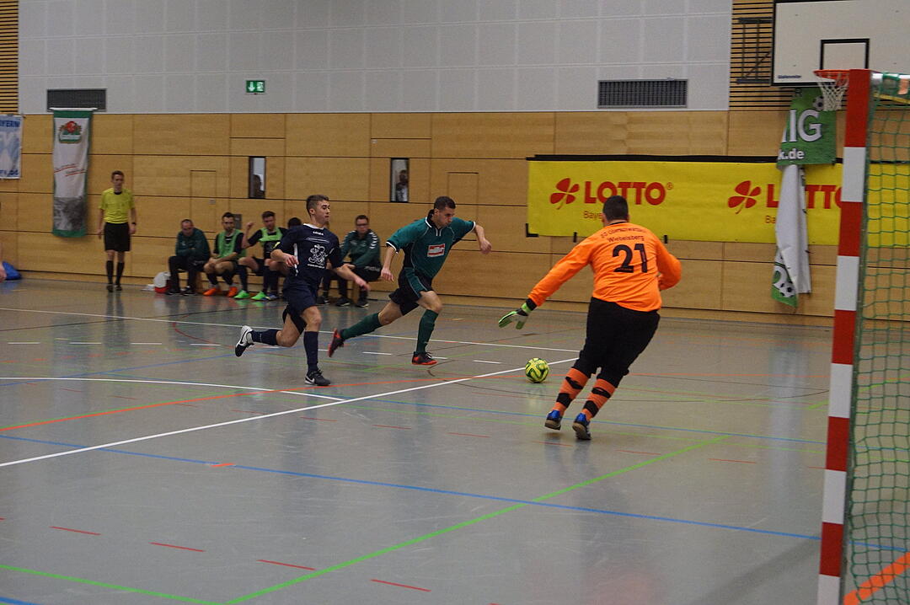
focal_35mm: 68
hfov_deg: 29.9
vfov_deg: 20.1
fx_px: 1705
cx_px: 455
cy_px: 302
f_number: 5.6
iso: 3200
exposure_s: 1/250
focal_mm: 45
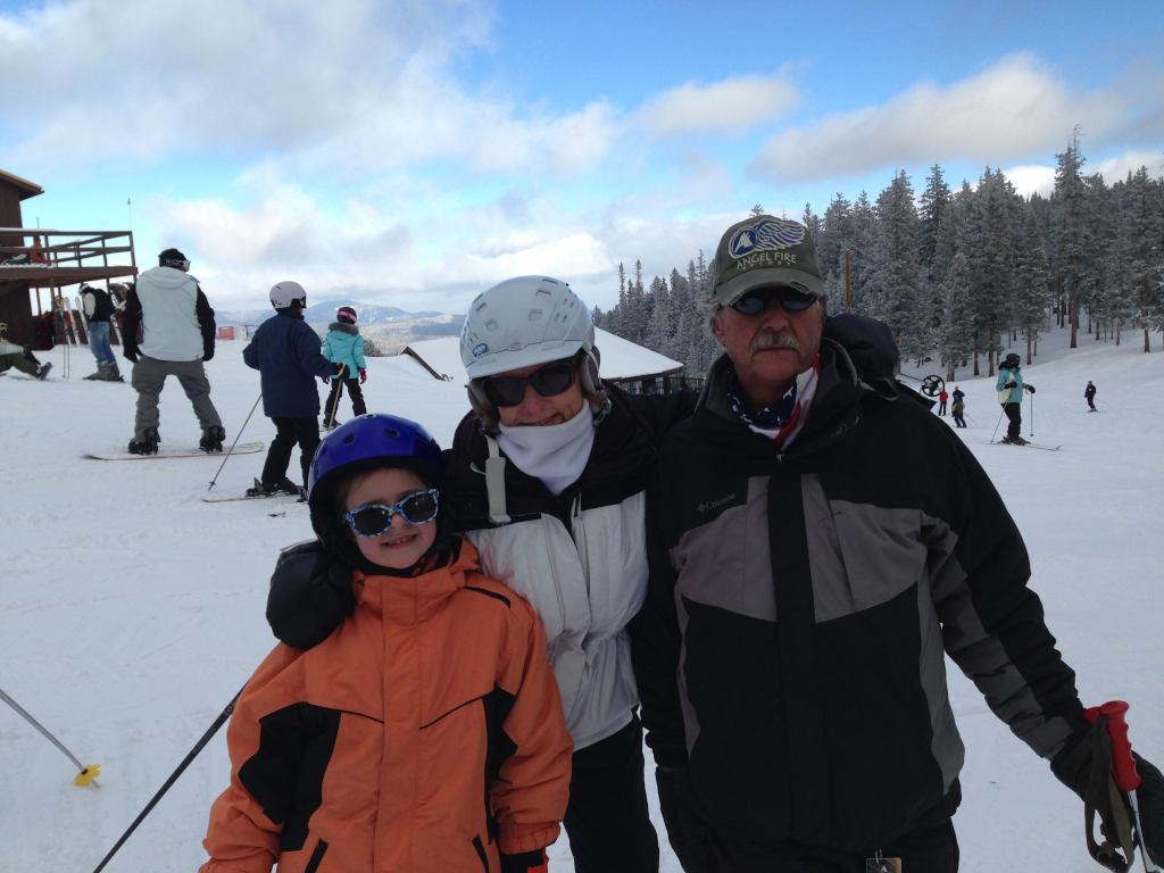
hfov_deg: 55.4
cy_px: 436
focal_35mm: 33
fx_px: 1110
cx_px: 582
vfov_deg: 42.9
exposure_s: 1/903
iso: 50
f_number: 2.4
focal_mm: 4.13
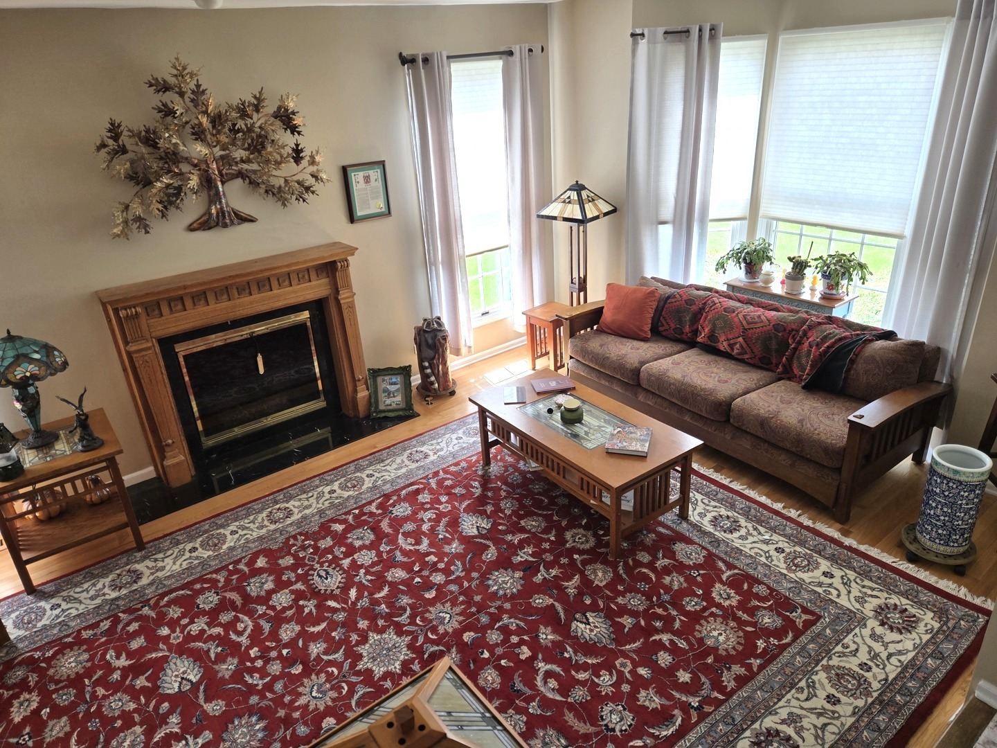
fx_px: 662
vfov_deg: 58.9
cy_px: 374
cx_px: 498
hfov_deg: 73.9
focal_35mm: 23
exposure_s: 1/180
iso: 64
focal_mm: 5.4
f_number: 1.8
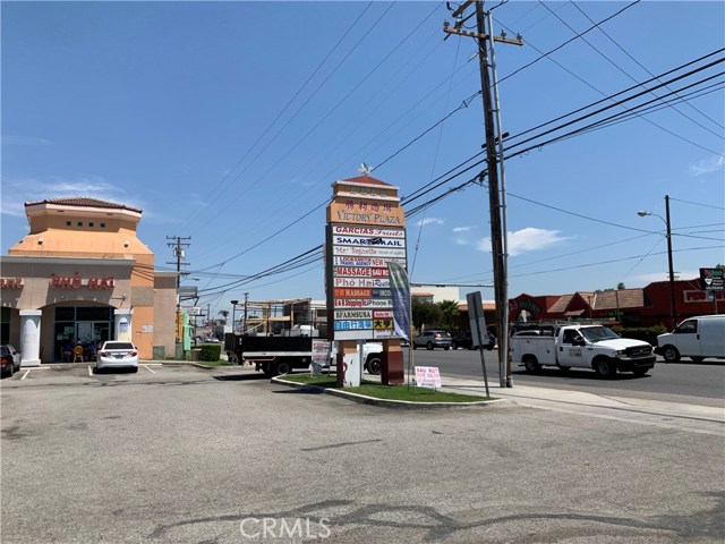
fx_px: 545
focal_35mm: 26
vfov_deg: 53.1
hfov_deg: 67.3
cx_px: 362
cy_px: 272
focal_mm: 4.25
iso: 25
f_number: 1.8
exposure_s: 1/2915
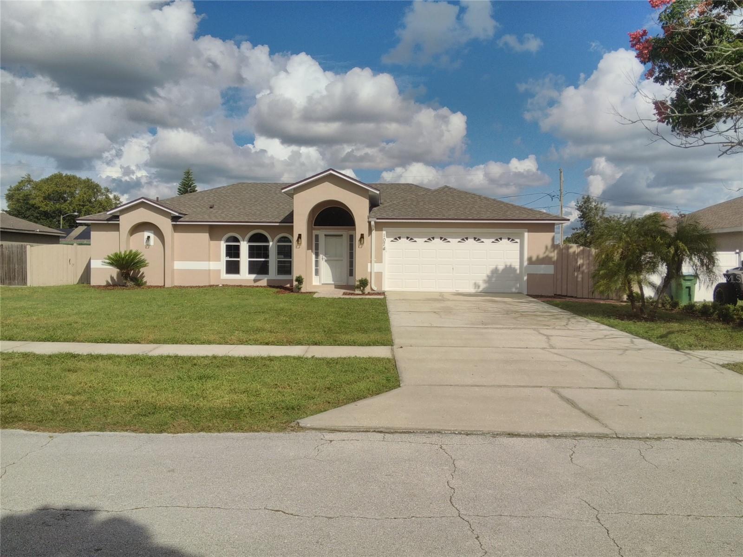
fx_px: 601
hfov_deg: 63.4
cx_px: 372
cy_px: 278
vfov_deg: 49.7
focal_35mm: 28
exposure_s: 1/5799
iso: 53
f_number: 2.65
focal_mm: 3.69
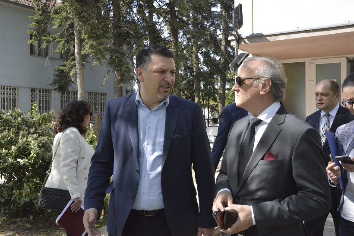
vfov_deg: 33.4
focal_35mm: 40
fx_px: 393
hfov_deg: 48.5
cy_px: 118
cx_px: 177
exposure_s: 1/1000
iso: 6400
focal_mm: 40
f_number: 16
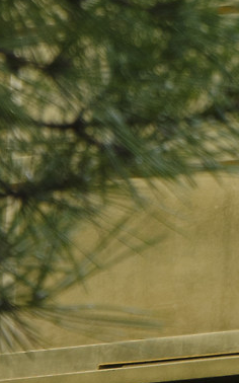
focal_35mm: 600
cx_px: 792
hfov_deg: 2.2
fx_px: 6258
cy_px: -758
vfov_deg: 3.4
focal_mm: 62
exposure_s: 1/250
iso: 125
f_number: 8
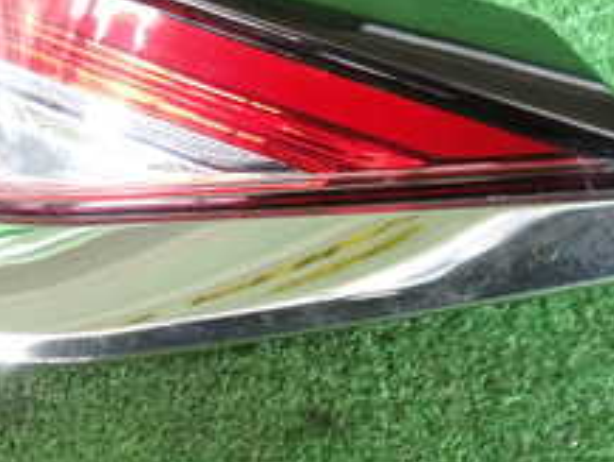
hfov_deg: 27.8
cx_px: 158
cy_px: 85
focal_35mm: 69
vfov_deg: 21.0
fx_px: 1225
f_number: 2
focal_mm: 4.5
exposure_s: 1/30
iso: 400
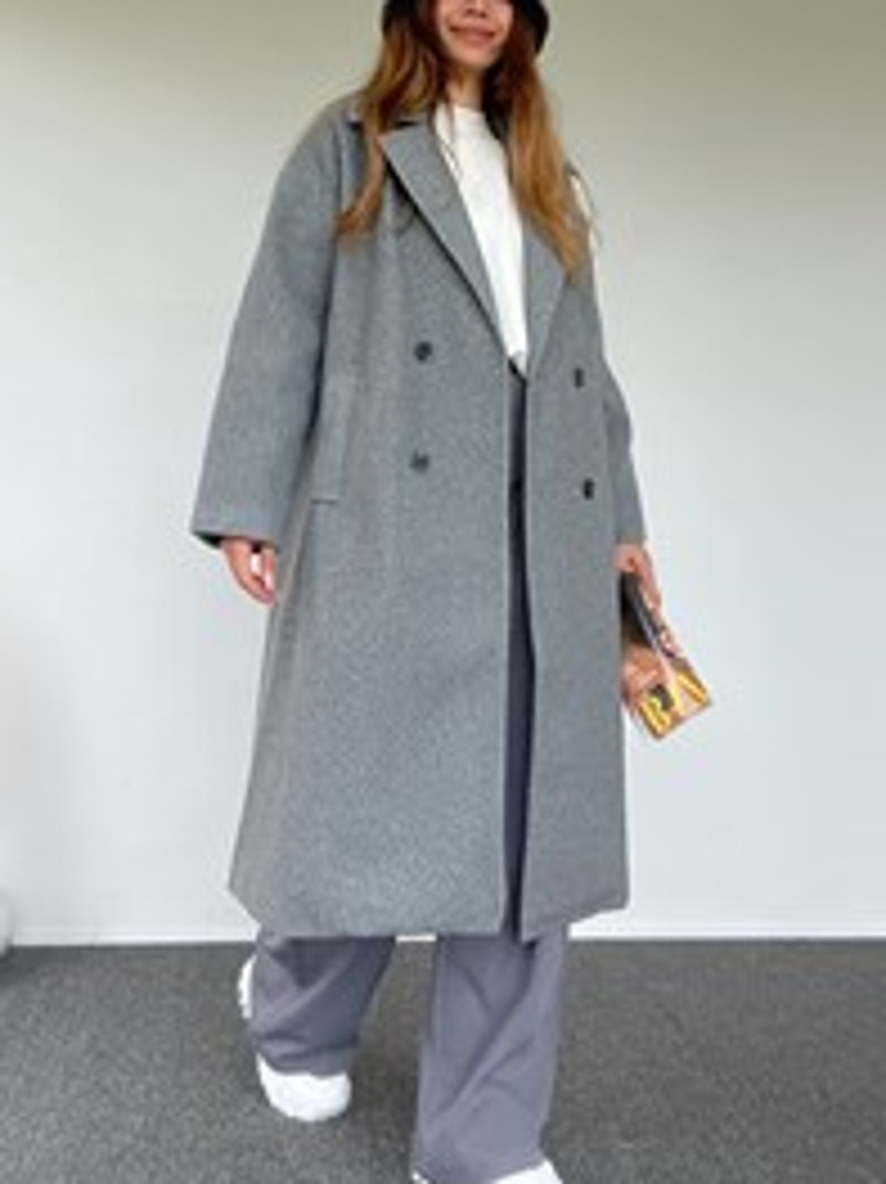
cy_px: 320
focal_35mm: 35
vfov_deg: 50.8
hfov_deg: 40.7
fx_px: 1195
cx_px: 445
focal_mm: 2.71
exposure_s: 1/121
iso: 64
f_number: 2.2
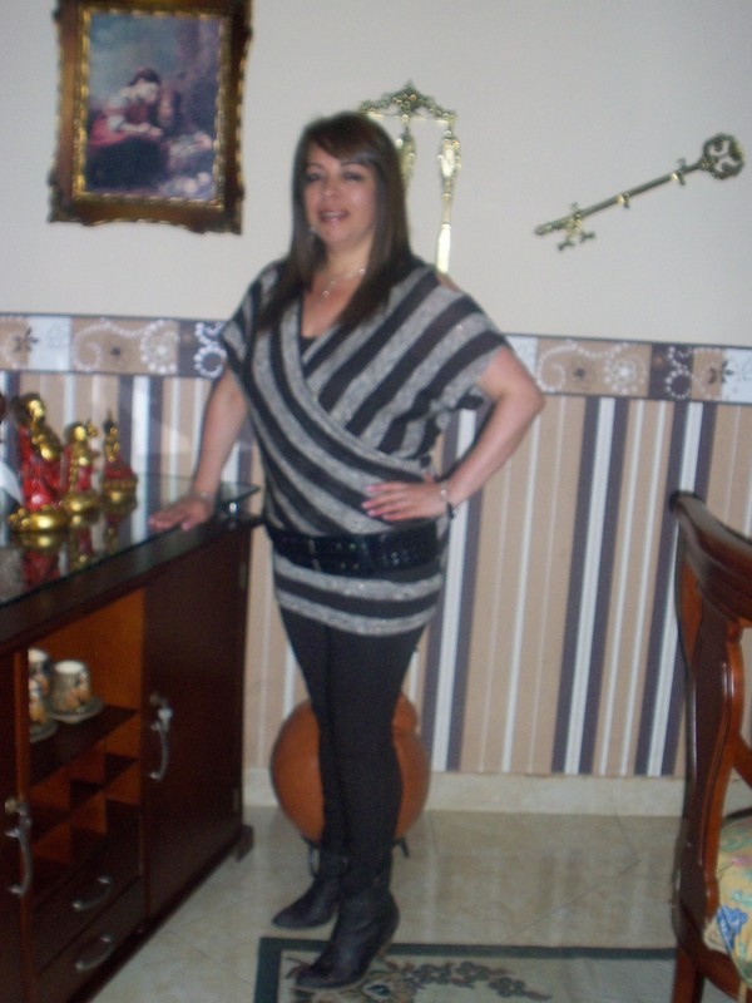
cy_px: 502
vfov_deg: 43.9
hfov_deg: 33.6
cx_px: 376
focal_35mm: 43
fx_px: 1246
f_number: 4.1
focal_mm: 7.7
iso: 250
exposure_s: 1/60
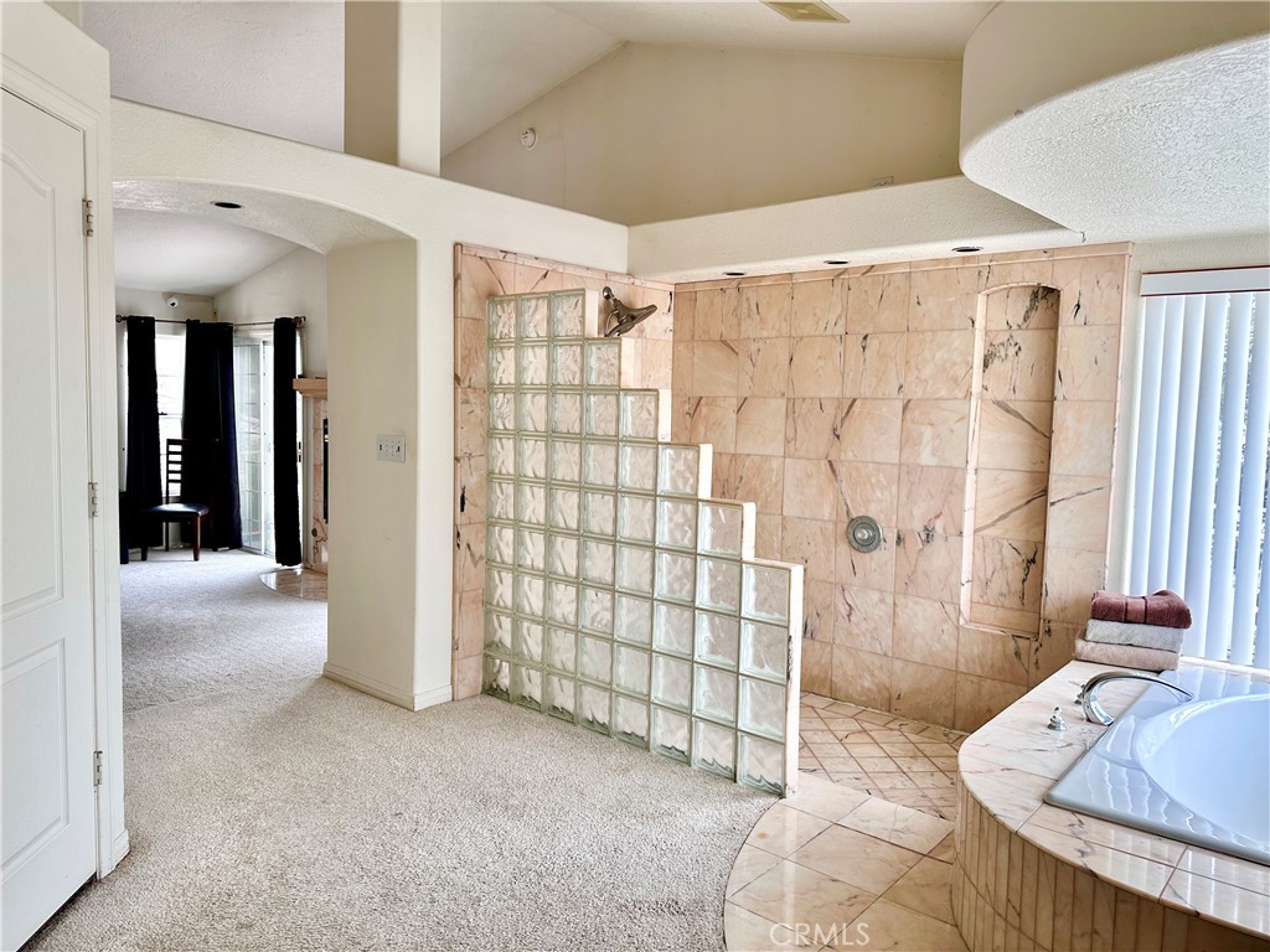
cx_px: 635
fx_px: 881
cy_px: 476
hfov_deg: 71.6
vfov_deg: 56.8
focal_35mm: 24
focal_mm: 6.86
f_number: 1.78
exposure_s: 1/184
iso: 64
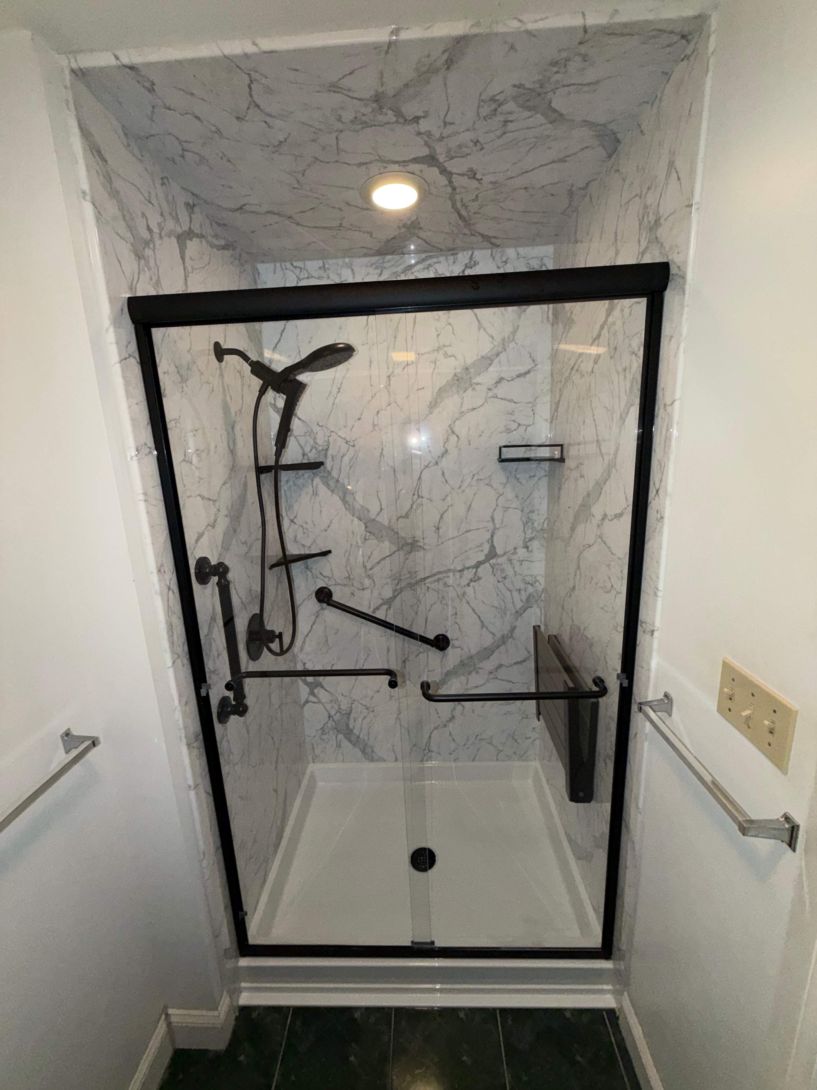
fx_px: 441
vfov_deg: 102.1
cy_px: 545
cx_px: 408
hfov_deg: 85.7
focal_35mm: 14
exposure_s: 1/60
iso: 125
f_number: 2.2
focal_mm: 2.22
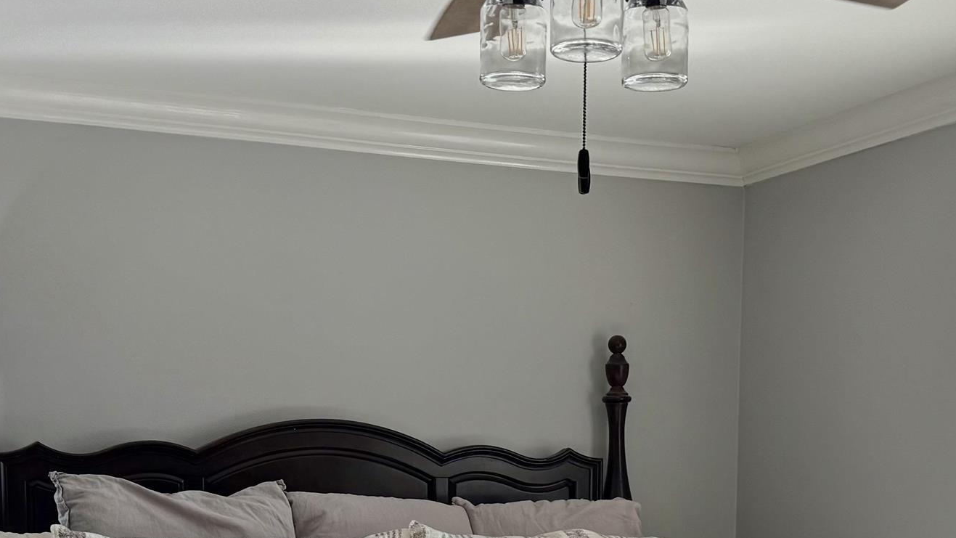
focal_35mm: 61
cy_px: 601
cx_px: 508
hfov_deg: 34.3
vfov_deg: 18.9
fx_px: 1546
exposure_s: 1/173
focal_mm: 6.76
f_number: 1.78
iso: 80
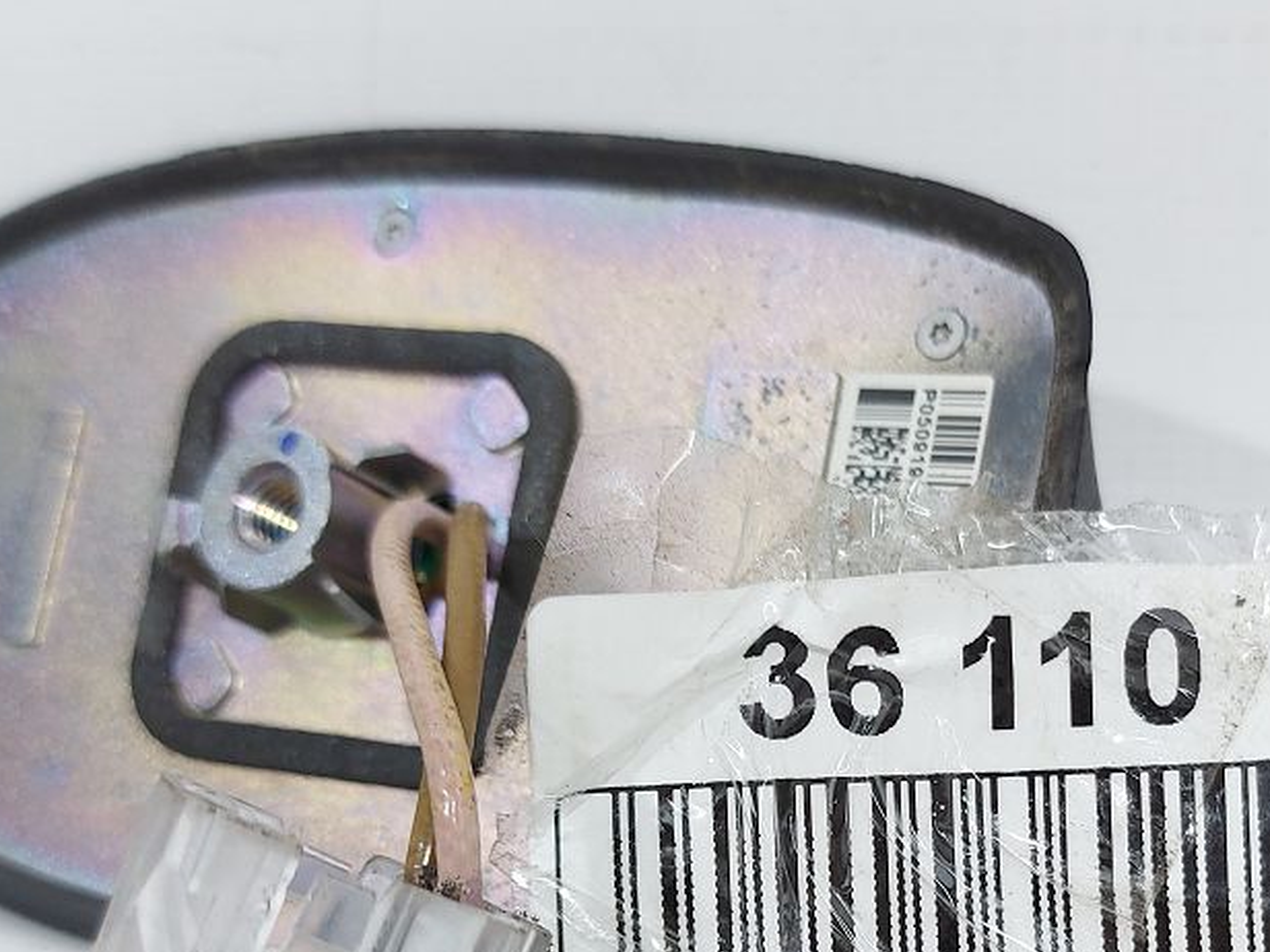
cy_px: 851
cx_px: 916
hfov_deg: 34.9
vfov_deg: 26.2
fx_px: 1981
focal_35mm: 54
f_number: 1.8
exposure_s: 1/50
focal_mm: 5.23
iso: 64
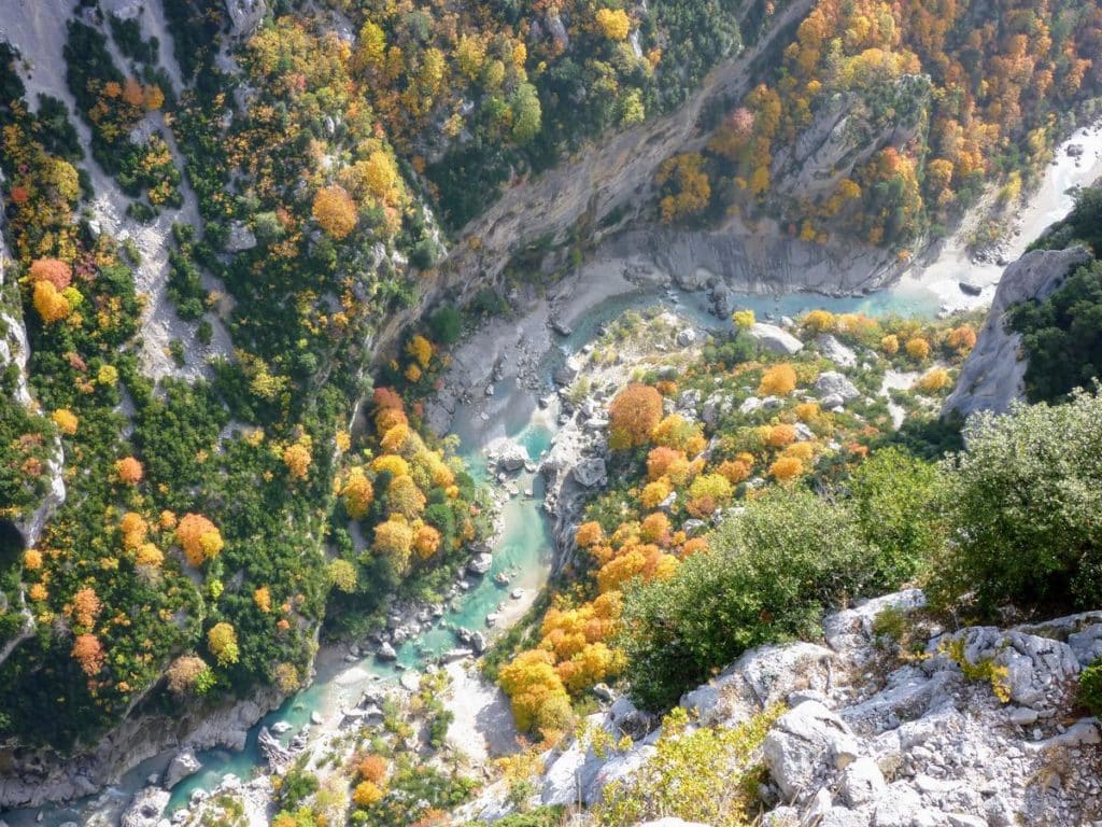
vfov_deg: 36.0
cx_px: 551
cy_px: 414
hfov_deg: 46.8
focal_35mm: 40
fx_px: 1273
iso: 80
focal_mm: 7
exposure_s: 1/125
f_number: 4.3
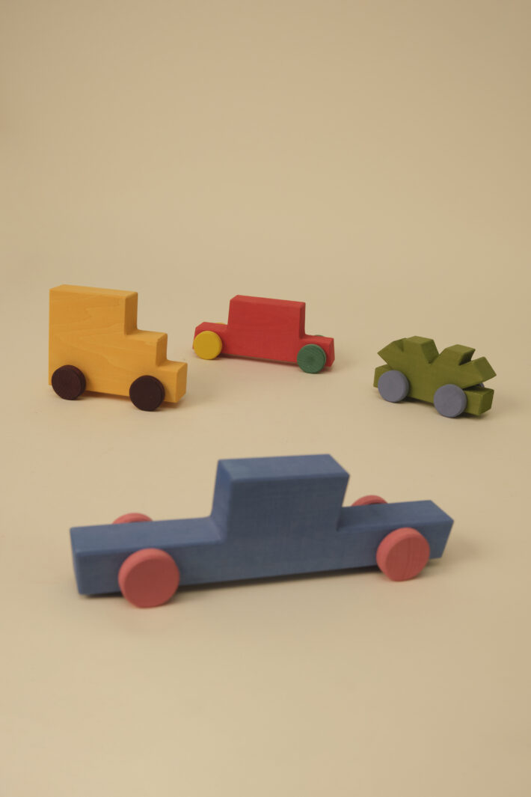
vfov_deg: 54.4
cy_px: 398
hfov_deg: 37.9
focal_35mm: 35
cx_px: 266
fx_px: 774
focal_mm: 23
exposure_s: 1/250
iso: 800
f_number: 5.6
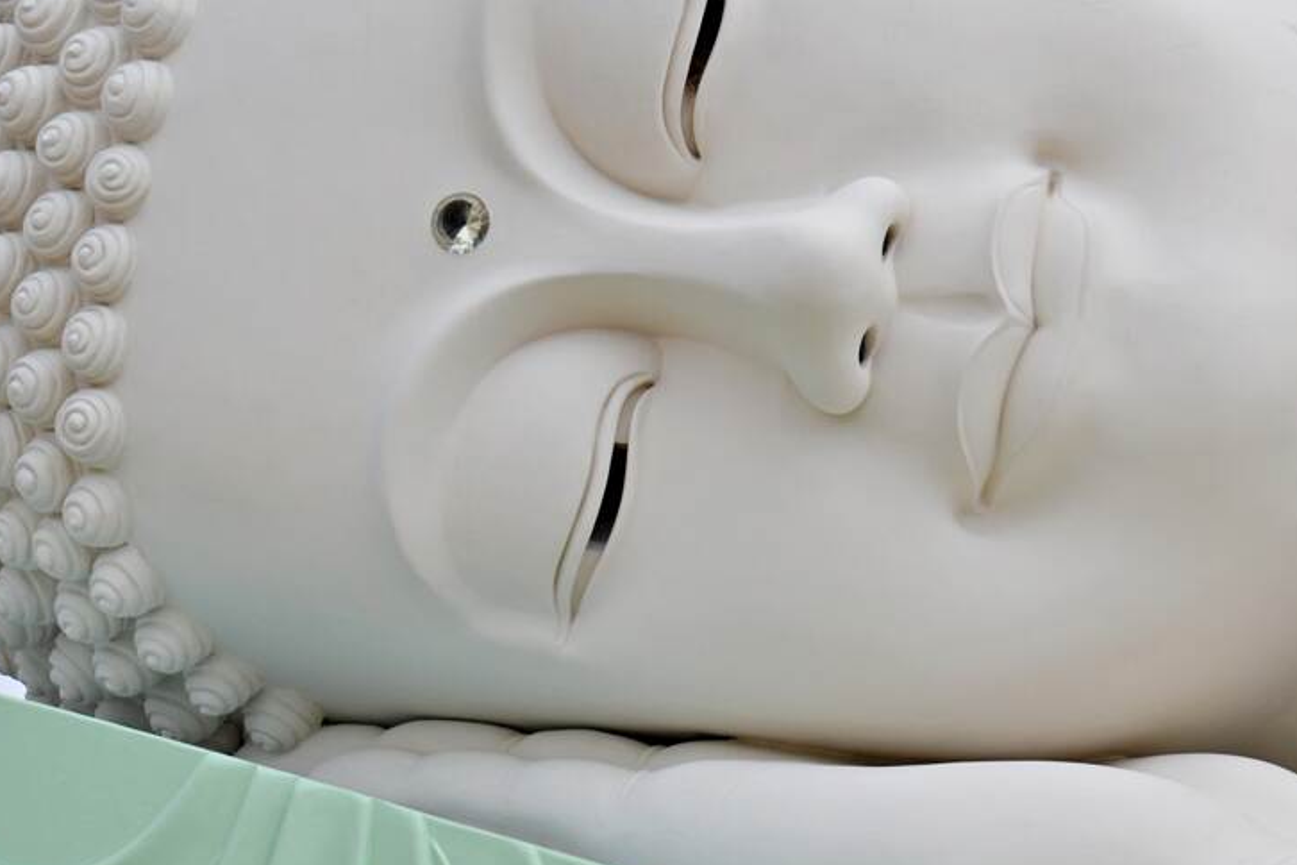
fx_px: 10447
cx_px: 854
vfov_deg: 4.7
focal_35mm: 290
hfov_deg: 7.1
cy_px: 266
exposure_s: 1/640
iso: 100
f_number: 6.3
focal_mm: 120
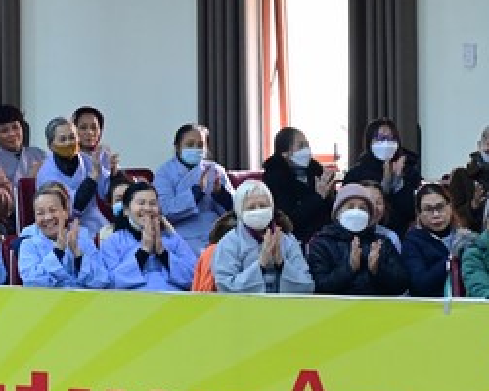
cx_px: -110
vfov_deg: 5.3
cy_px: 147
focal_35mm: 292
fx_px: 4226
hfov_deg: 6.6
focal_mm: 120
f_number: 5.6
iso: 5000
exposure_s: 1/100
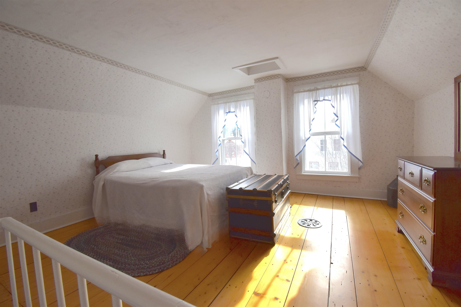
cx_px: 230
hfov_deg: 100.4
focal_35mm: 15
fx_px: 192
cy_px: 154
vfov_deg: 77.3
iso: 400
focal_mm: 10
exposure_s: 1/250
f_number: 10
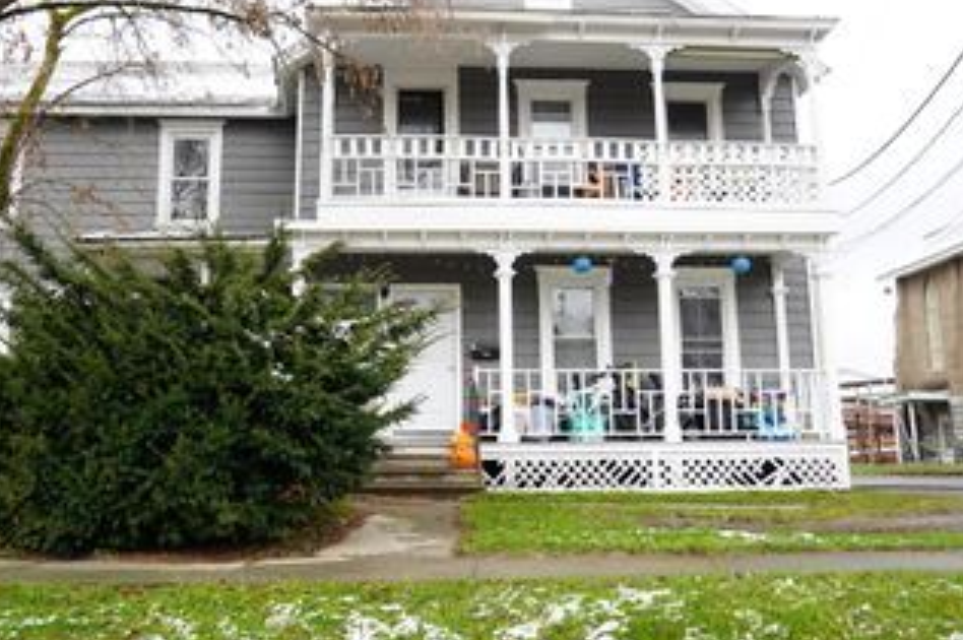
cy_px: 254
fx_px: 1015
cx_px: 393
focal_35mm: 38
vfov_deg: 34.9
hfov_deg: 50.5
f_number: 4.5
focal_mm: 24
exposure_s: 1/80
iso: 100
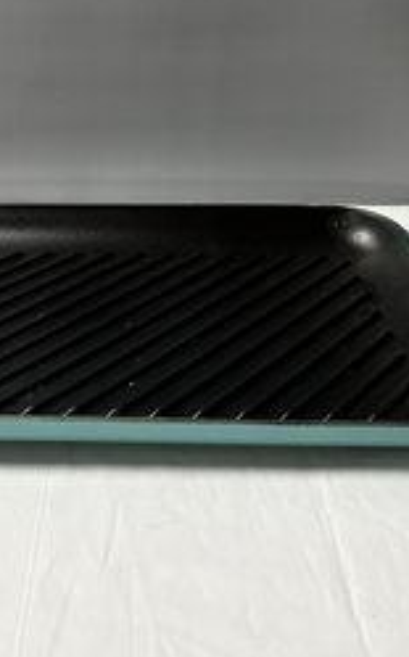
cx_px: 107
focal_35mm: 38
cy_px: 321
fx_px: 680
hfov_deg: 32.9
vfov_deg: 51.6
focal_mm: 5.1
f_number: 1.6
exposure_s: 1/60
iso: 125
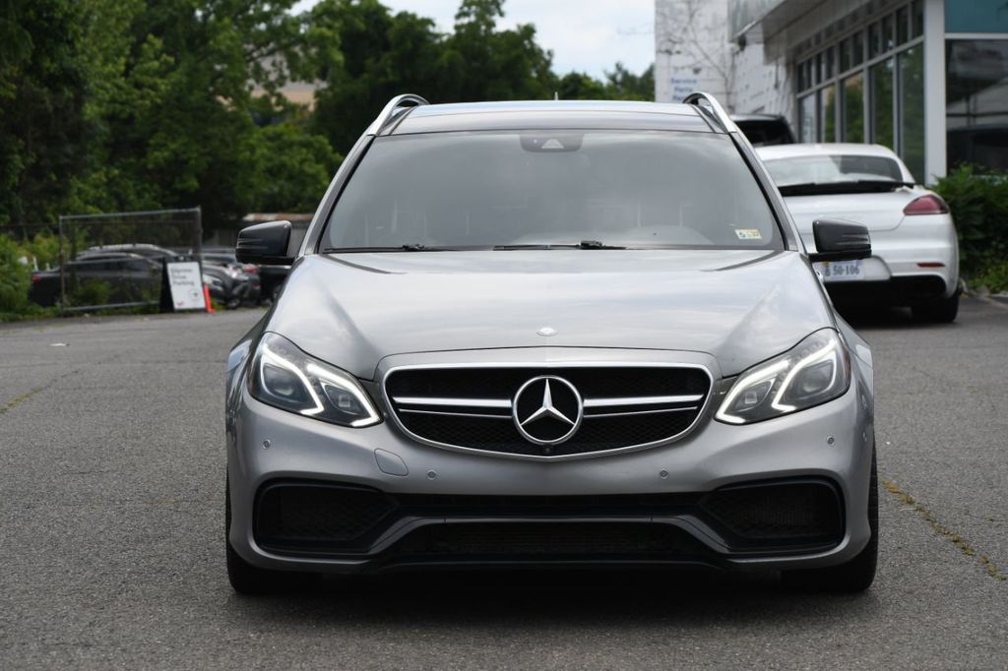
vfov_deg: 12.7
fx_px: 3023
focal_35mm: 108
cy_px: 336
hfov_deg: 18.9
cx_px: 504
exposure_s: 1/500
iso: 125
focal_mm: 72
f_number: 5.6
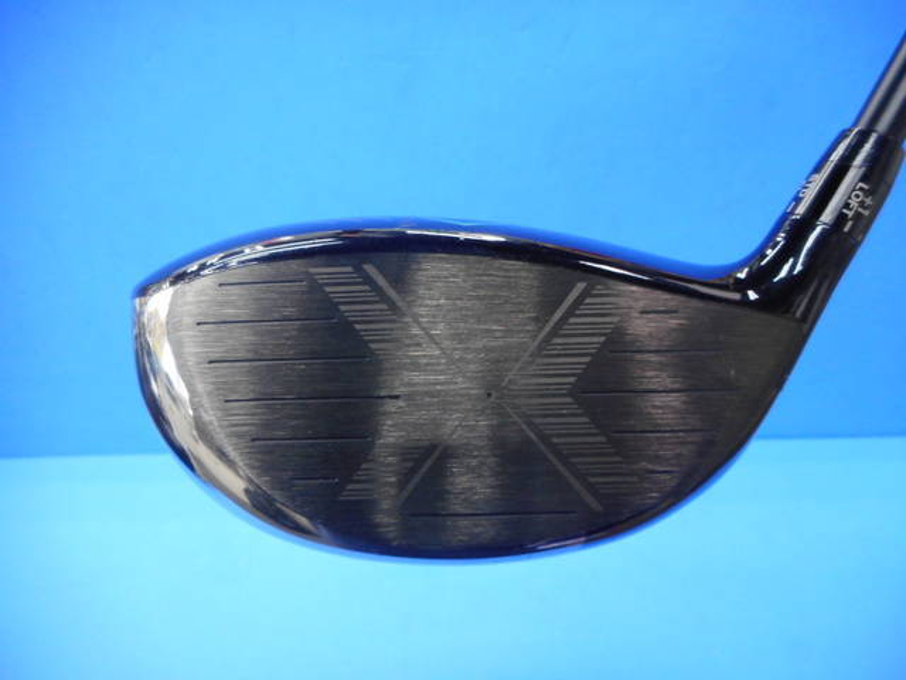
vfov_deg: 54.9
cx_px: 453
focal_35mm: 25
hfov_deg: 69.4
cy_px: 340
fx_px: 654
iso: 280
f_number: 3.7
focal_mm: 4.5
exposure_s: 1/30
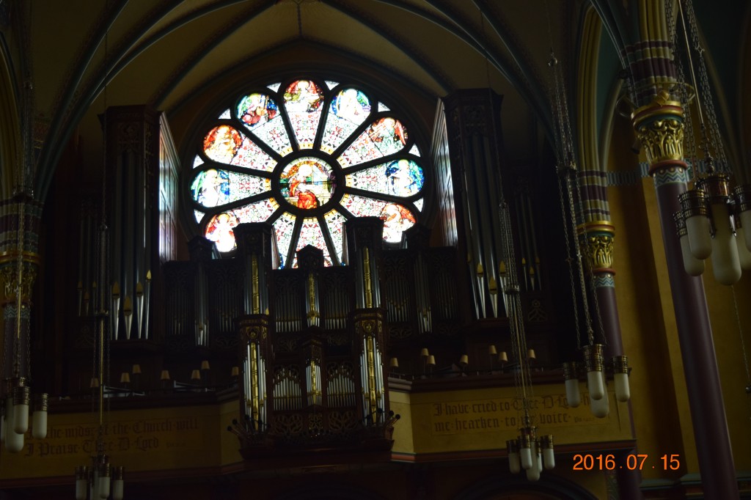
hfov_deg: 36.9
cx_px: 376
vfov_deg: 25.0
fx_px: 1126
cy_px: 250
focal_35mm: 54
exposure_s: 1/60
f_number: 4.8
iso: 900
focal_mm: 36
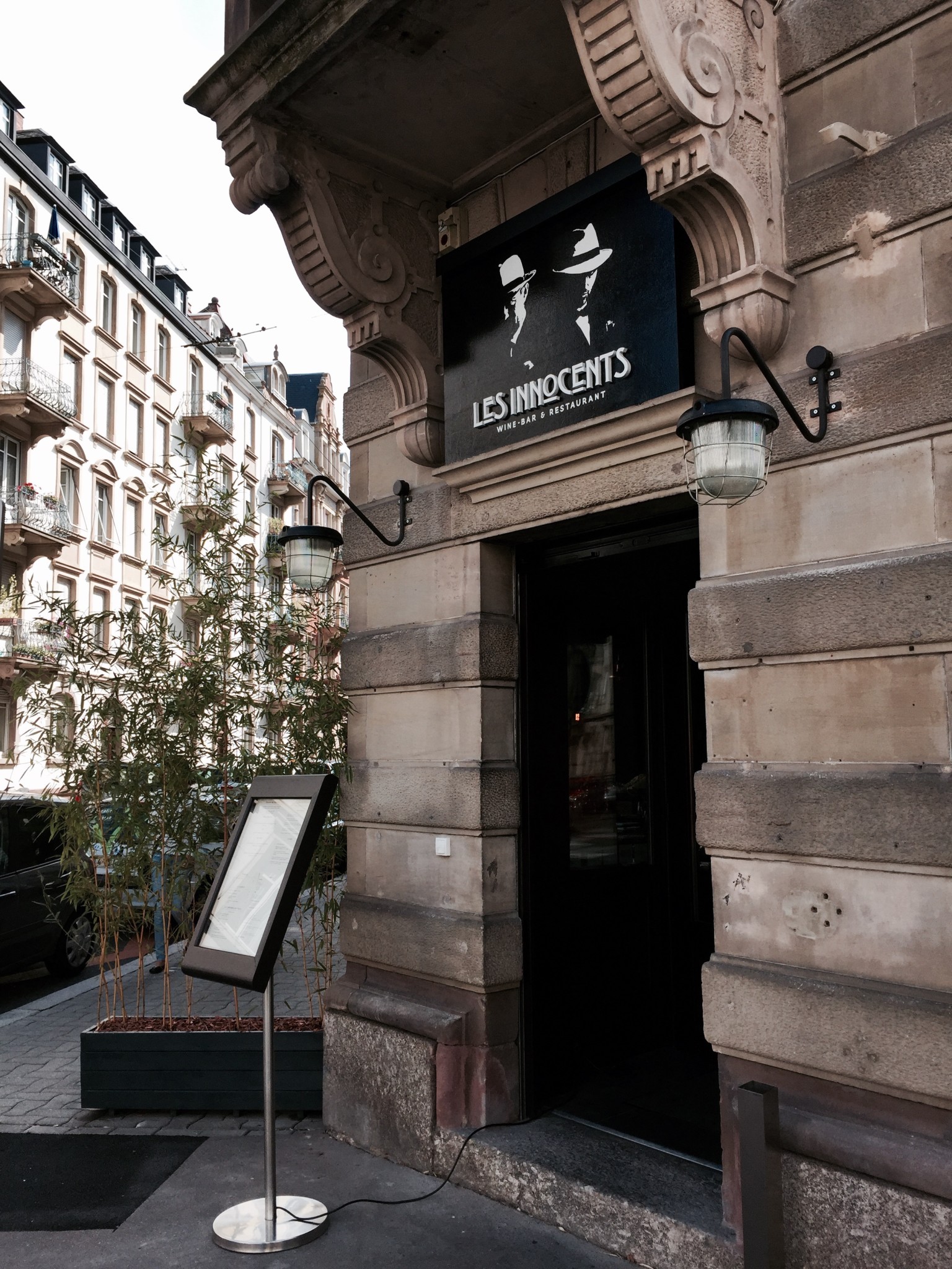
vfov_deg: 61.7
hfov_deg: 48.2
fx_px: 1063
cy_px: 634
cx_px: 476
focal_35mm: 29
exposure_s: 1/824
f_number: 2.2
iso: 32
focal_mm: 4.15
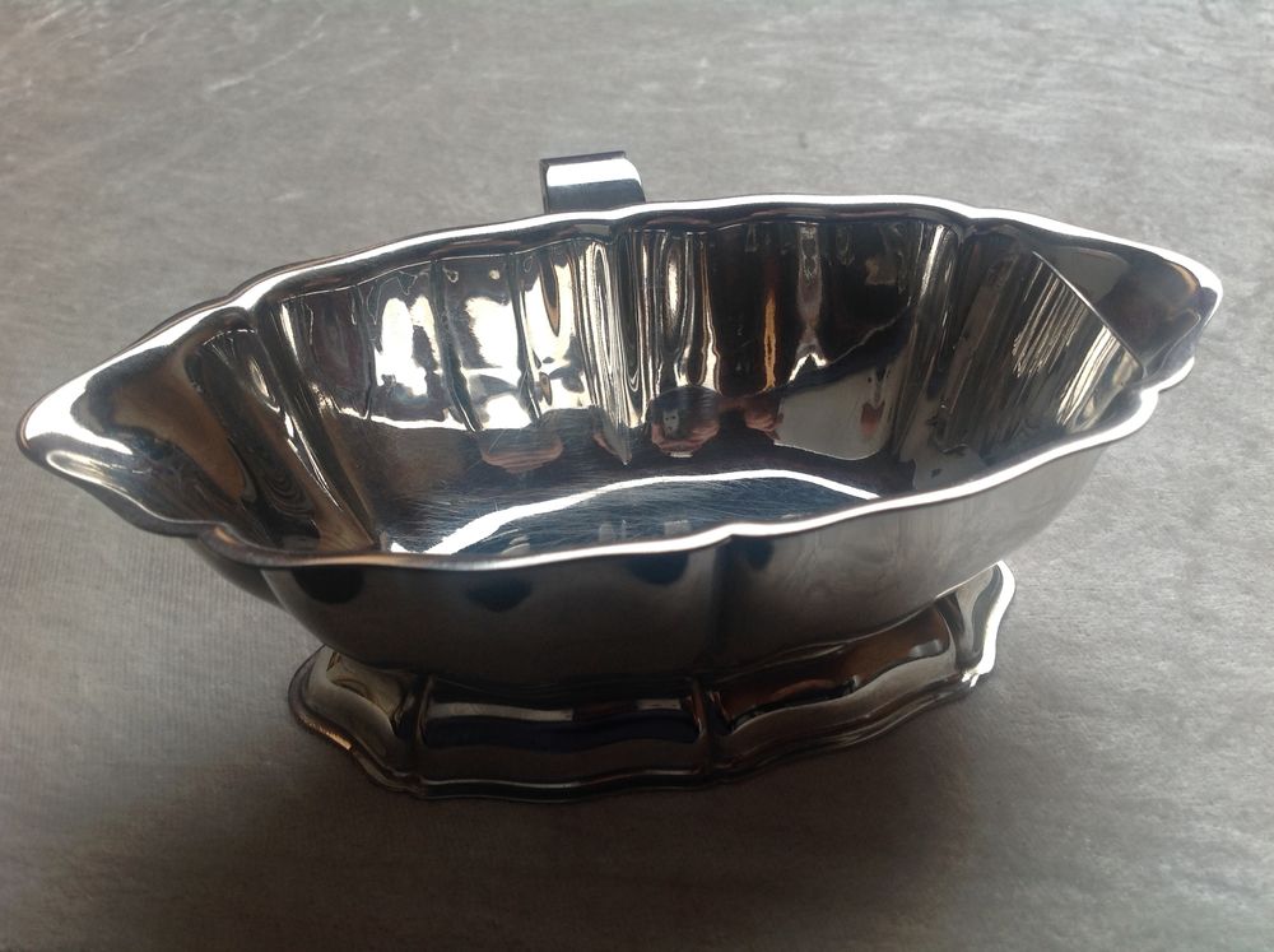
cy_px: 476
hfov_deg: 52.7
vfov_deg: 40.6
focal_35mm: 35
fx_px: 1286
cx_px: 637
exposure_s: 1/60
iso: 50
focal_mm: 4.28
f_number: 2.4
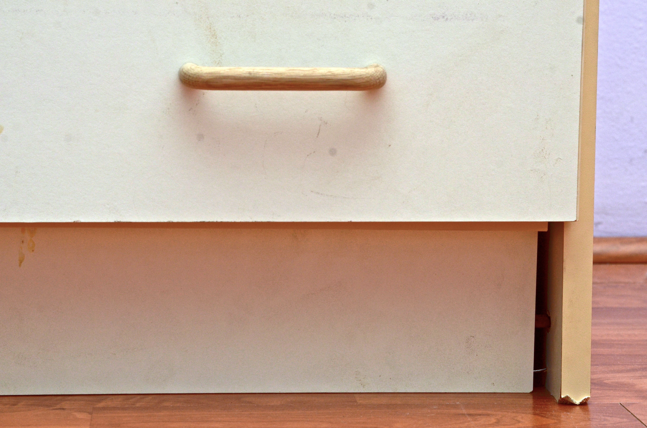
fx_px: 1883
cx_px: 324
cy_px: 214
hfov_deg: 19.5
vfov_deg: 13.0
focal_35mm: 105
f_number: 10
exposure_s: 1/125
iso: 200
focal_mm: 70
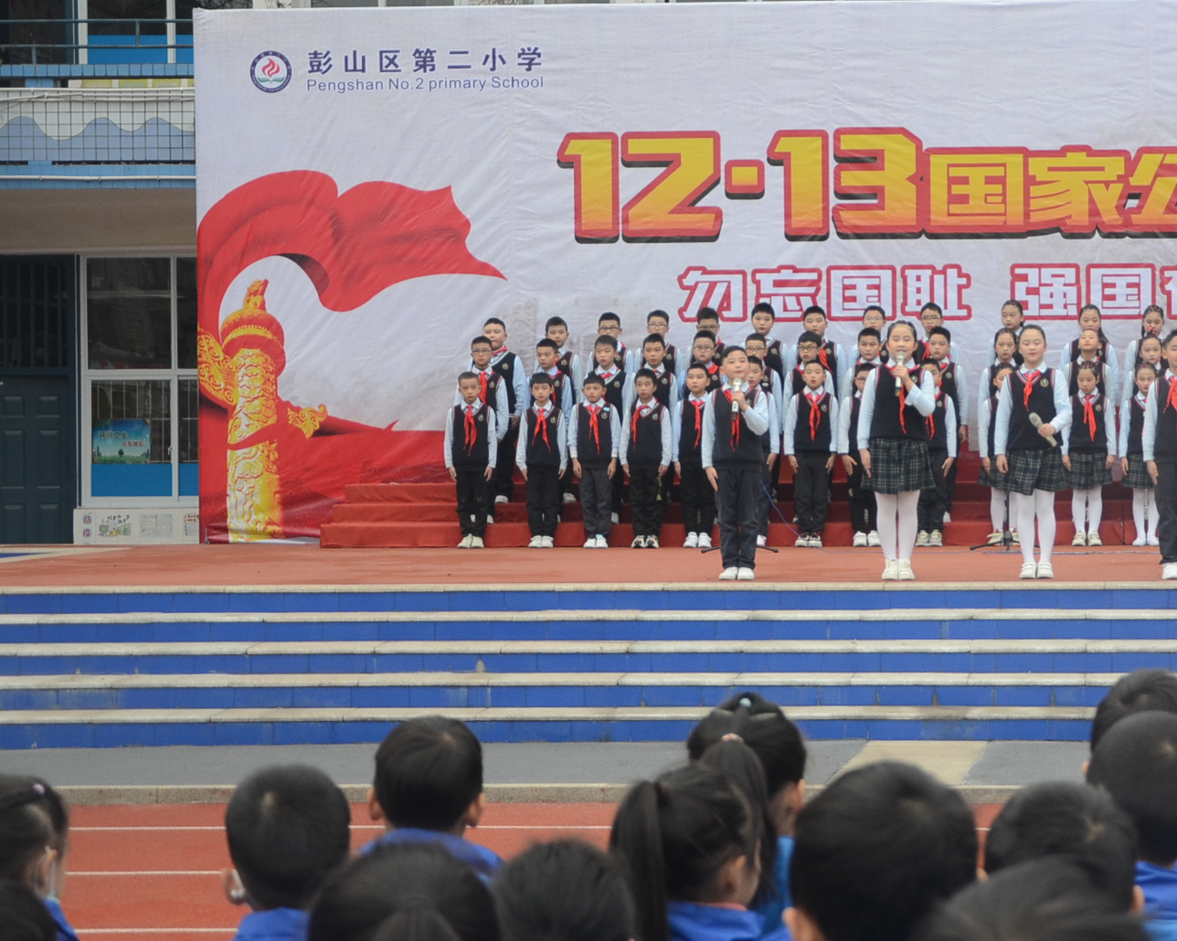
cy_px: 425
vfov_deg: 17.9
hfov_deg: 21.9
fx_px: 2995
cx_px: 977
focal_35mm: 86
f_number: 4.2
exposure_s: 1/160
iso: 500
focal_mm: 32
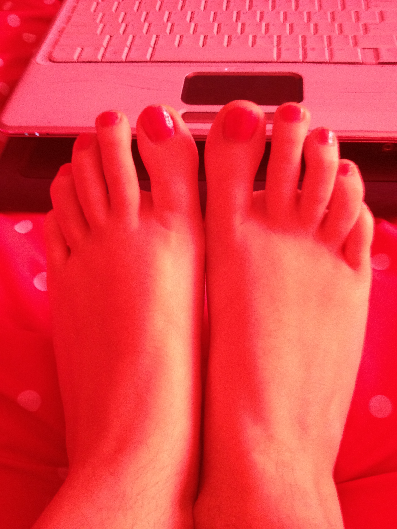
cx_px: 198
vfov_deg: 52.6
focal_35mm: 35
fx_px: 535
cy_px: 264
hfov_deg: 40.7
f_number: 2.4
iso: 160
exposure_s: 1/20
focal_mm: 4.28
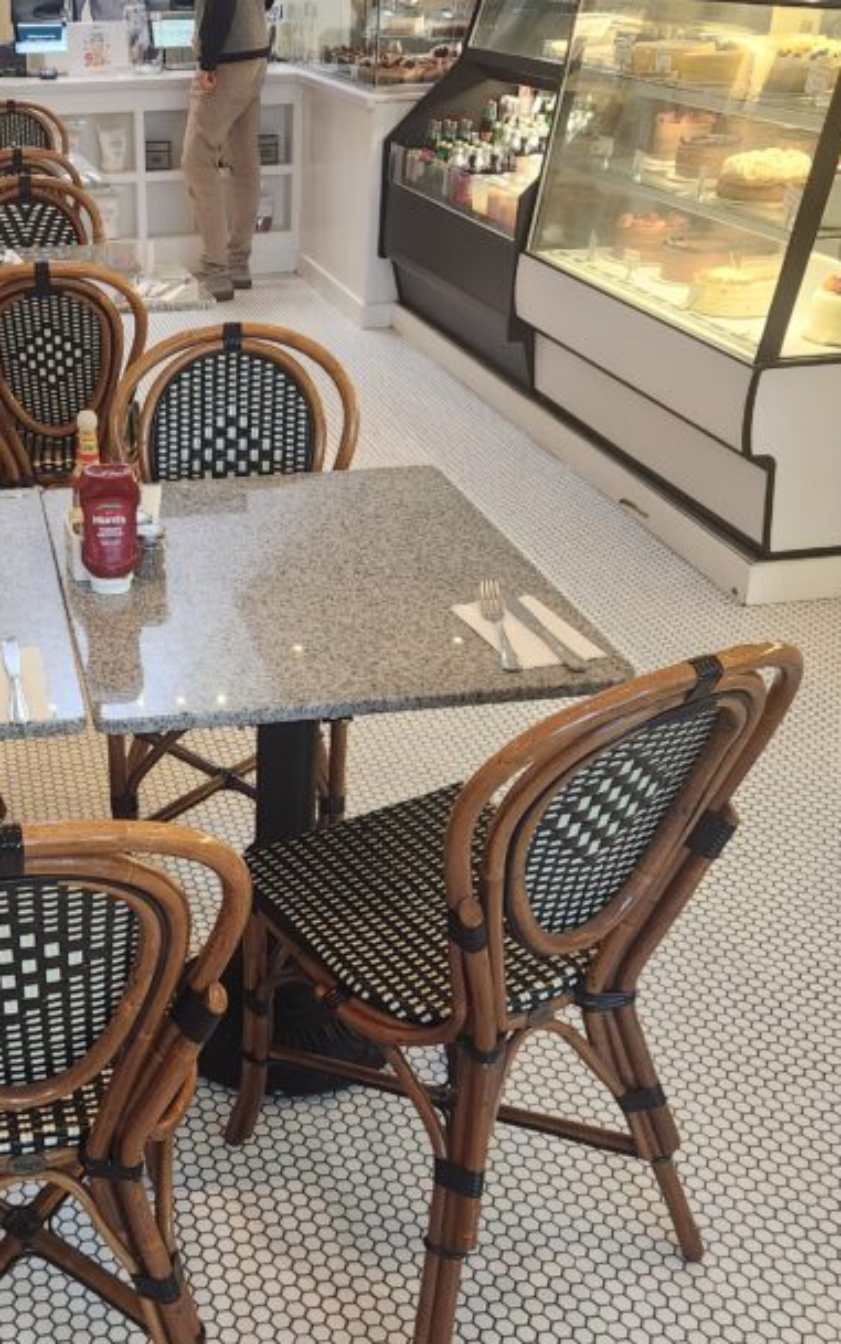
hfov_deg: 30.5
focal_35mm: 41
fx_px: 1502
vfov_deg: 48.1
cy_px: 742
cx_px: 163
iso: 400
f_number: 1.8
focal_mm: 5.4
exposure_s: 1/120
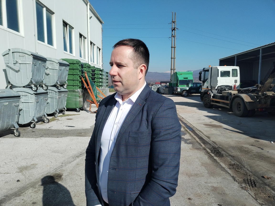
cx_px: 138
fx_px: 207
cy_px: 103
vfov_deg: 53.1
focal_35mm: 26
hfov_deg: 67.3
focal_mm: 4.75
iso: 100
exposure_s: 1/1589
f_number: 1.8
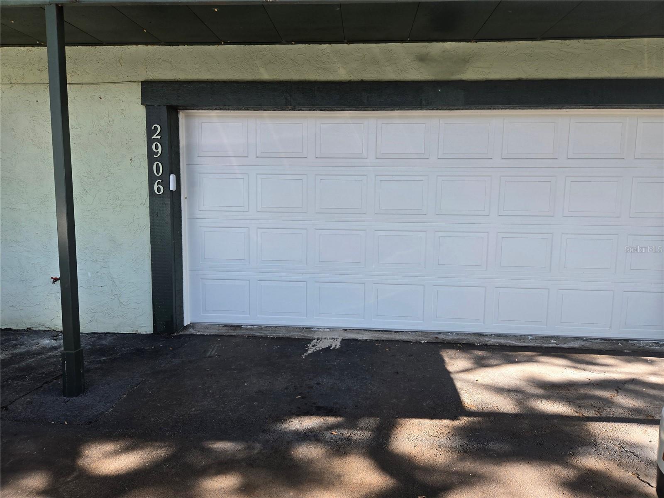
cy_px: 249
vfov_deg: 58.9
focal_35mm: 23
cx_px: 332
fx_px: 441
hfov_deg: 73.9
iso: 80
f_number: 1.8
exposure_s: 1/526
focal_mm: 5.4
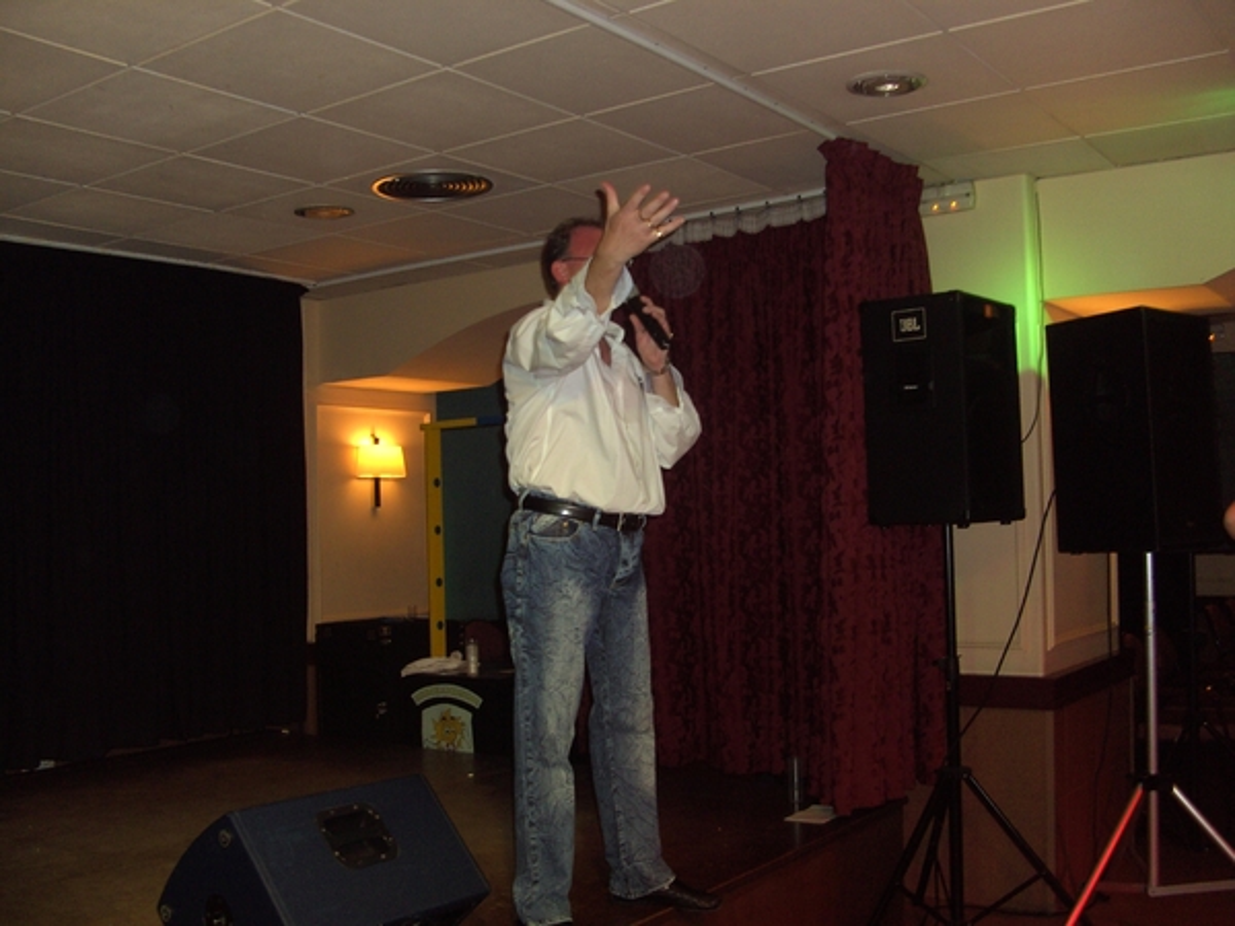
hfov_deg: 50.1
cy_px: 463
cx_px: 618
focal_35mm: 37
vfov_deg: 38.7
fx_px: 1320
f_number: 2.8
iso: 100
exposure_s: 1/50
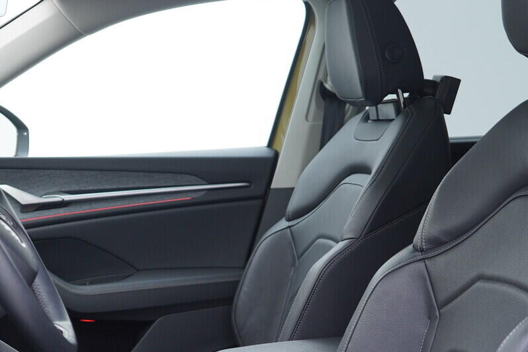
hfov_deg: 30.6
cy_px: 313
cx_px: 159
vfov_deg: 20.5
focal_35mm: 65
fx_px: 953
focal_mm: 24
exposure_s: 1/40
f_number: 2.8
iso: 160
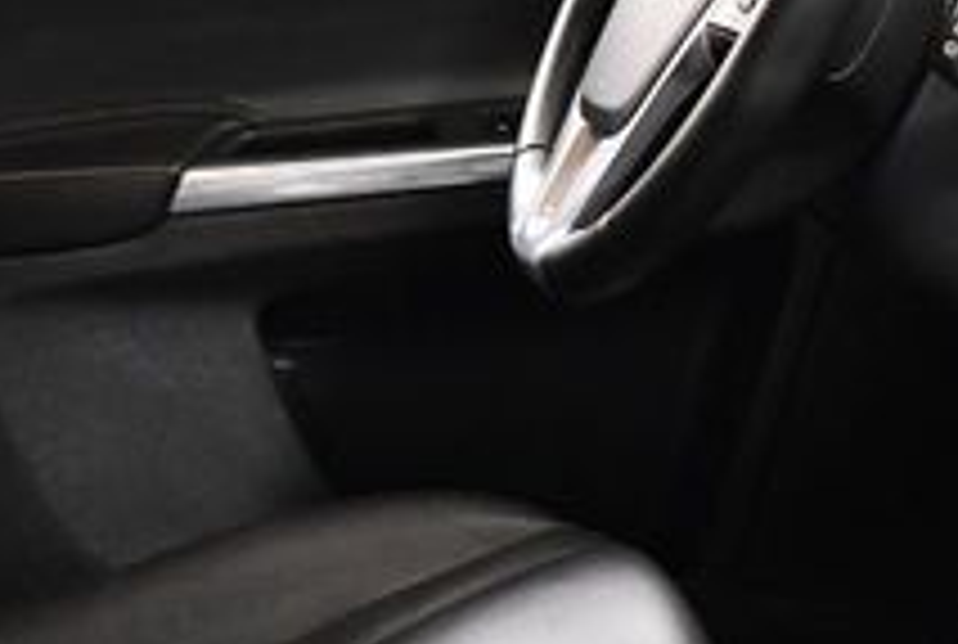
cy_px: 340
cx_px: 346
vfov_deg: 12.7
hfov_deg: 18.8
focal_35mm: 108
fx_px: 2880
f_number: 3.5
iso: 3200
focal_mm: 18
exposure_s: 1/100
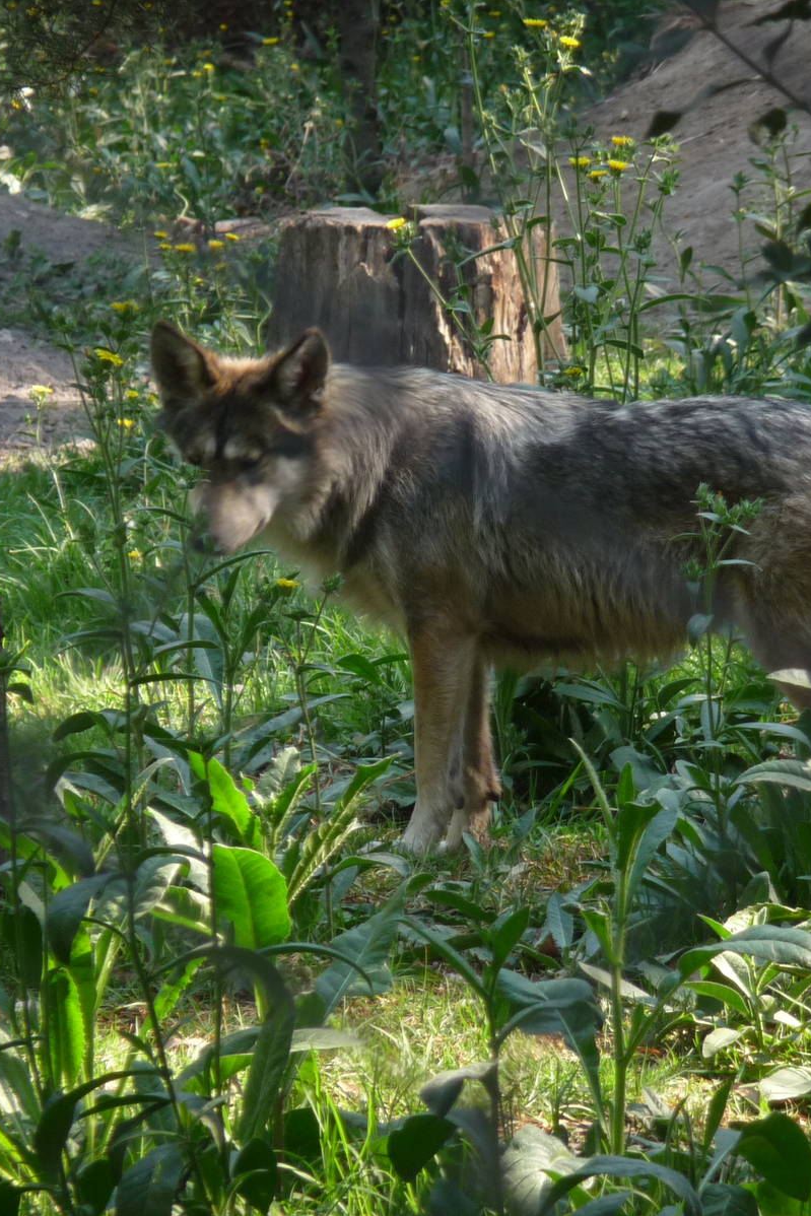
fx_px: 13140
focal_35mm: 389
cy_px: 608
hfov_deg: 3.5
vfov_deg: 5.3
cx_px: 658
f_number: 4.9
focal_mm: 47
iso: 125
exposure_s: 1/60
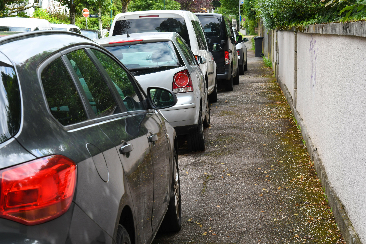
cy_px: 122
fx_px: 839
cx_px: 183
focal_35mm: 82
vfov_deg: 16.6
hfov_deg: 24.6
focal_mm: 55
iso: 400
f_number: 11
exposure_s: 1/160
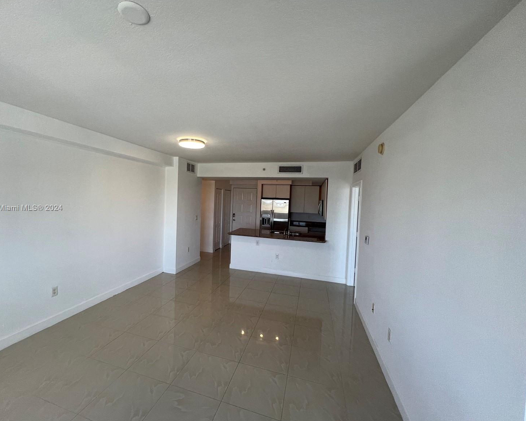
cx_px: 237
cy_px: 208
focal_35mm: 14
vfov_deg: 88.0
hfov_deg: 100.4
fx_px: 218
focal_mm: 1.57
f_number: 1.8
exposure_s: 1/120
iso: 125
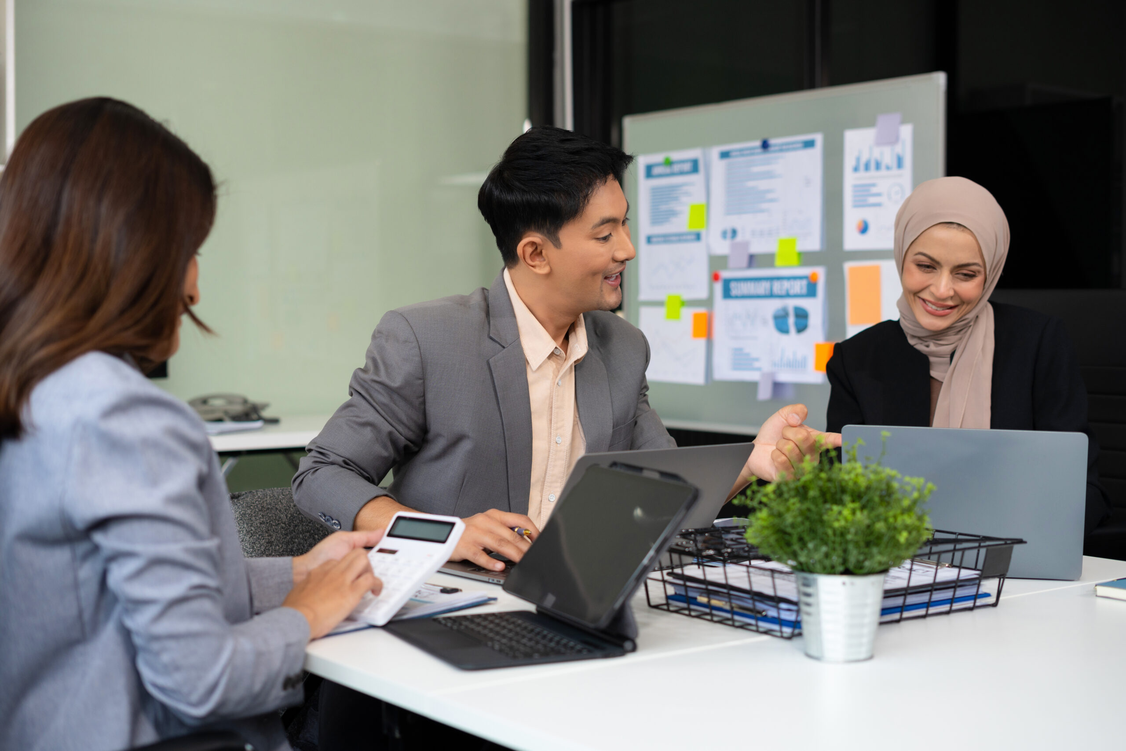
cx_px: 563
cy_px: 376
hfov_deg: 39.6
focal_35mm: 50
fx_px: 1564
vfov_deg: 27.0
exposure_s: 1/200
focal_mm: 50
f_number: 2.8
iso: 400
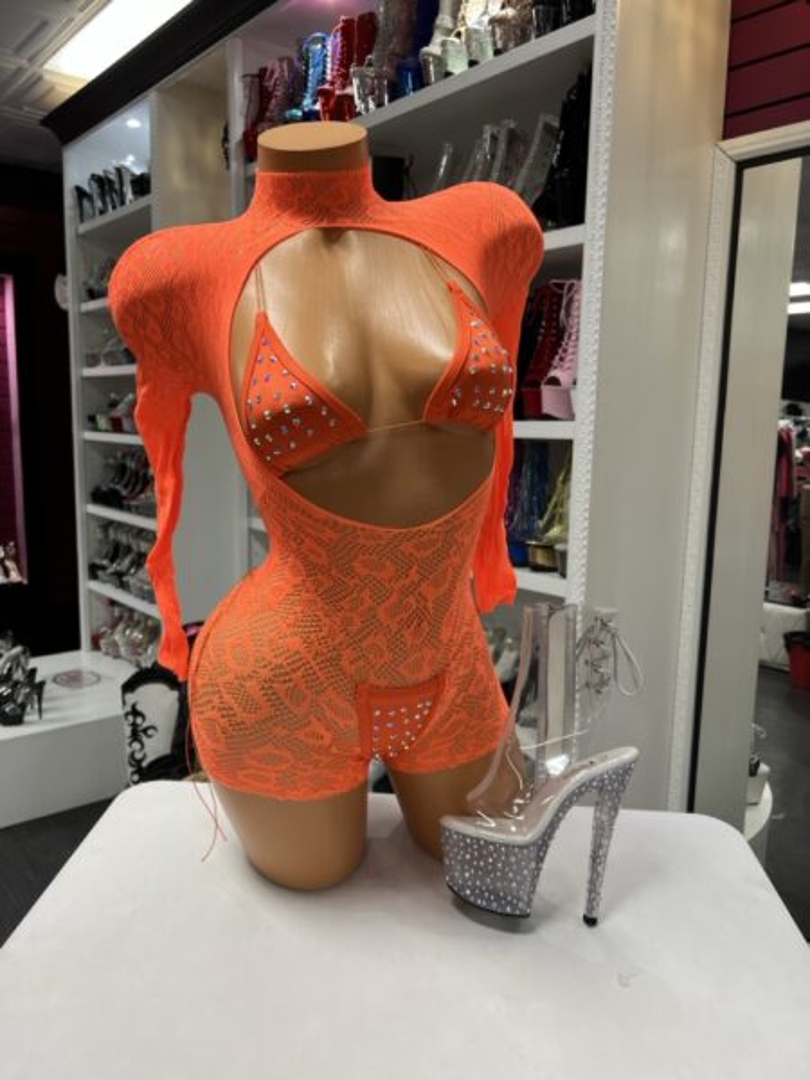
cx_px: 405
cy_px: 540
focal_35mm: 26
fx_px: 811
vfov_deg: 67.3
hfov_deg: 53.1
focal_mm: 5.7
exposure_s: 1/60
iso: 80
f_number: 1.5
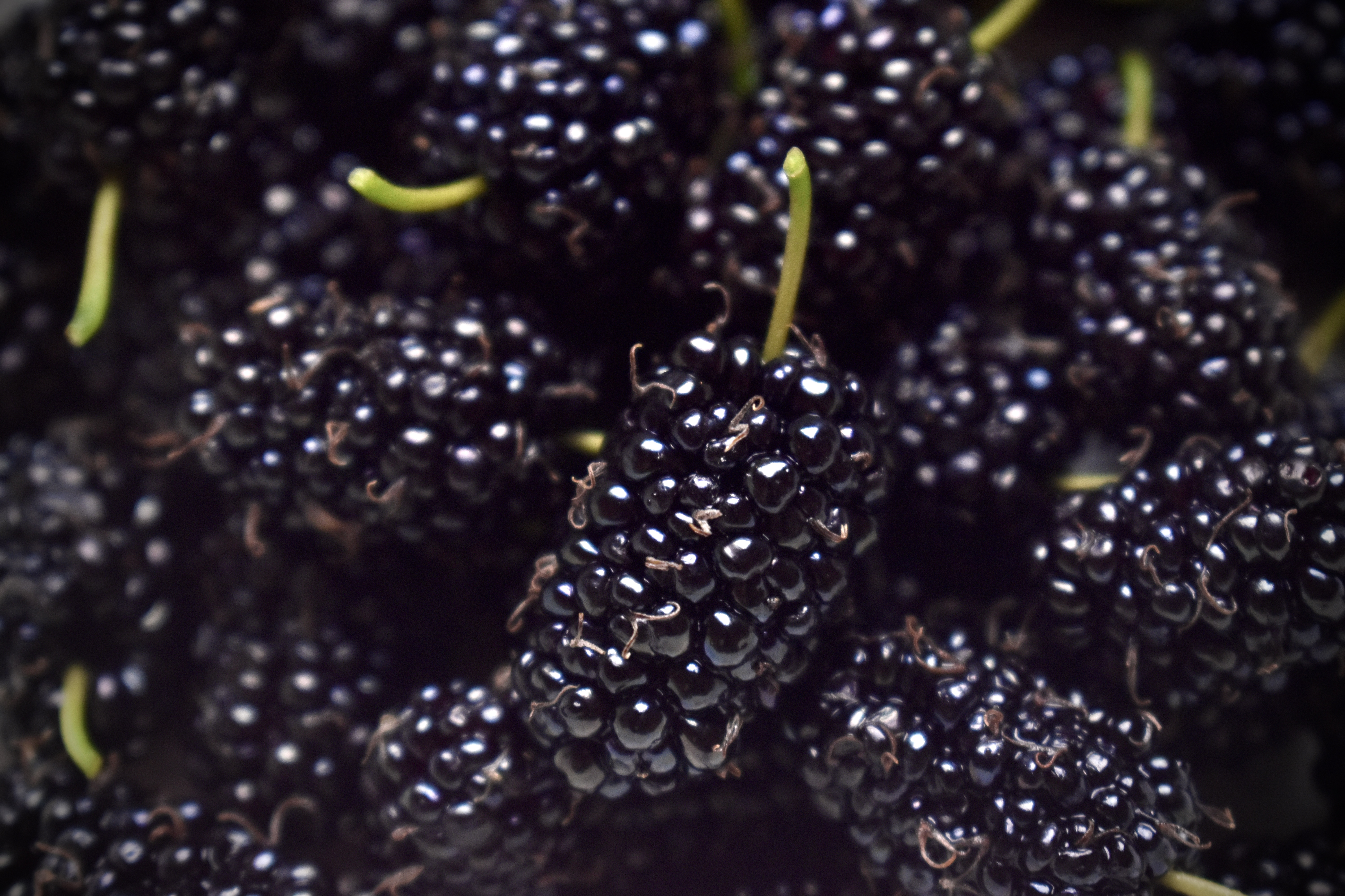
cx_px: 672
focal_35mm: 82
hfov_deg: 24.6
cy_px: 448
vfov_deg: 16.6
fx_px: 3082
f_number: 5.6
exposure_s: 1/50
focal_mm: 55
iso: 1000
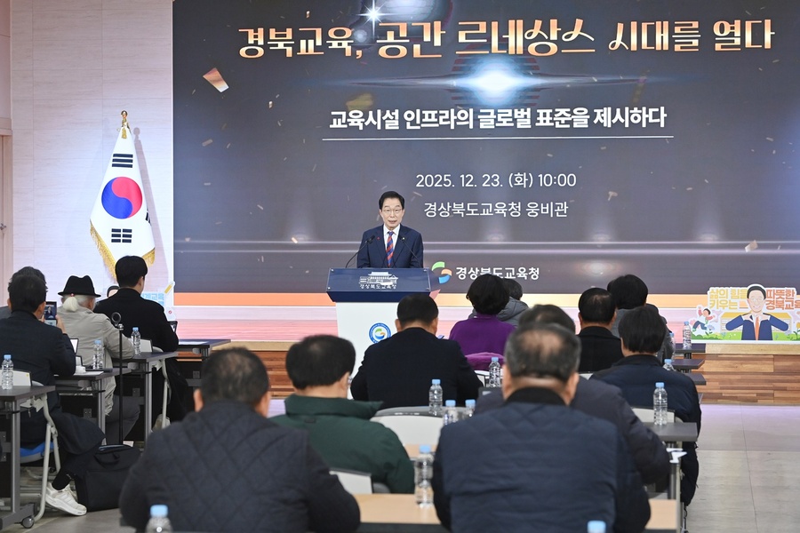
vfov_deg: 15.9
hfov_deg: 23.6
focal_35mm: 86
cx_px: 400
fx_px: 1911
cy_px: 266
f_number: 5.6
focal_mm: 86
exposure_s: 1/200
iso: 1600
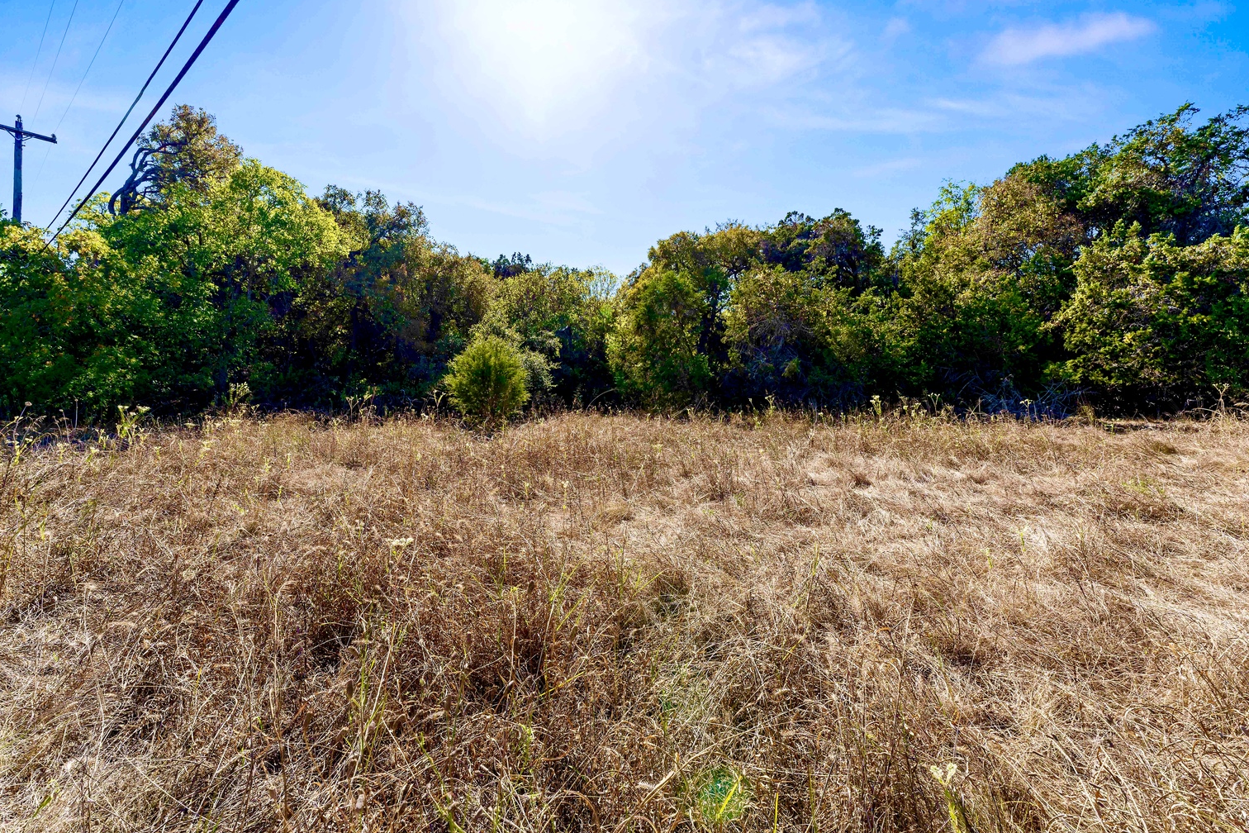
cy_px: 412
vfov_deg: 77.3
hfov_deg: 100.4
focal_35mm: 15
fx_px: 520
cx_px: 631
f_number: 11
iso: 200
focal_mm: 14
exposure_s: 1/50
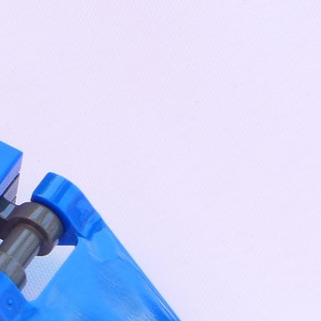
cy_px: 148
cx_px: -503
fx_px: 3231
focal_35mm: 308
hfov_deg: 5.5
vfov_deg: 5.7
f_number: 4.5
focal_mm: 13.7
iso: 80
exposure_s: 1/50
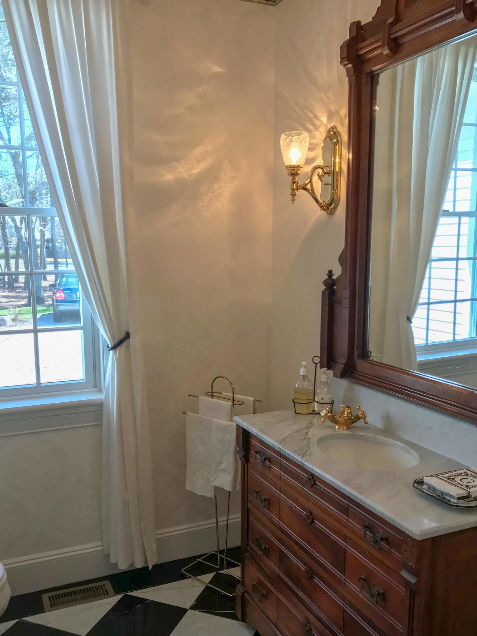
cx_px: 229
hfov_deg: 44.2
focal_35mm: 32
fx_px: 588
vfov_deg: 56.6
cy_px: 357
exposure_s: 1/120
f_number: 1.8
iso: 40
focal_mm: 3.99
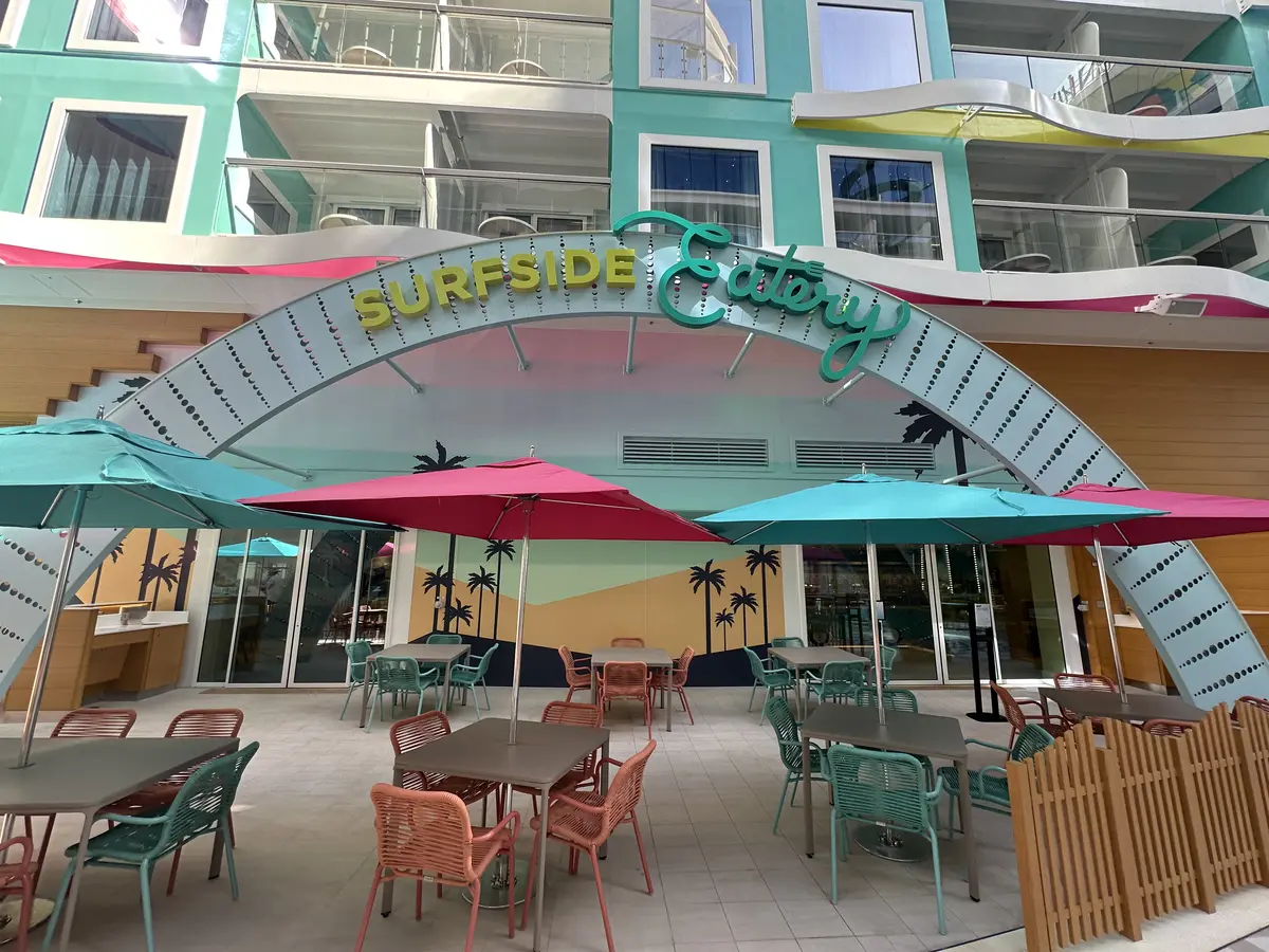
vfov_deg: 85.7
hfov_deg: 102.1
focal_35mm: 14
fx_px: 513
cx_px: 634
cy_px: 476
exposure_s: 1/207
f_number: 2.2
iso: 40
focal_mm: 2.22
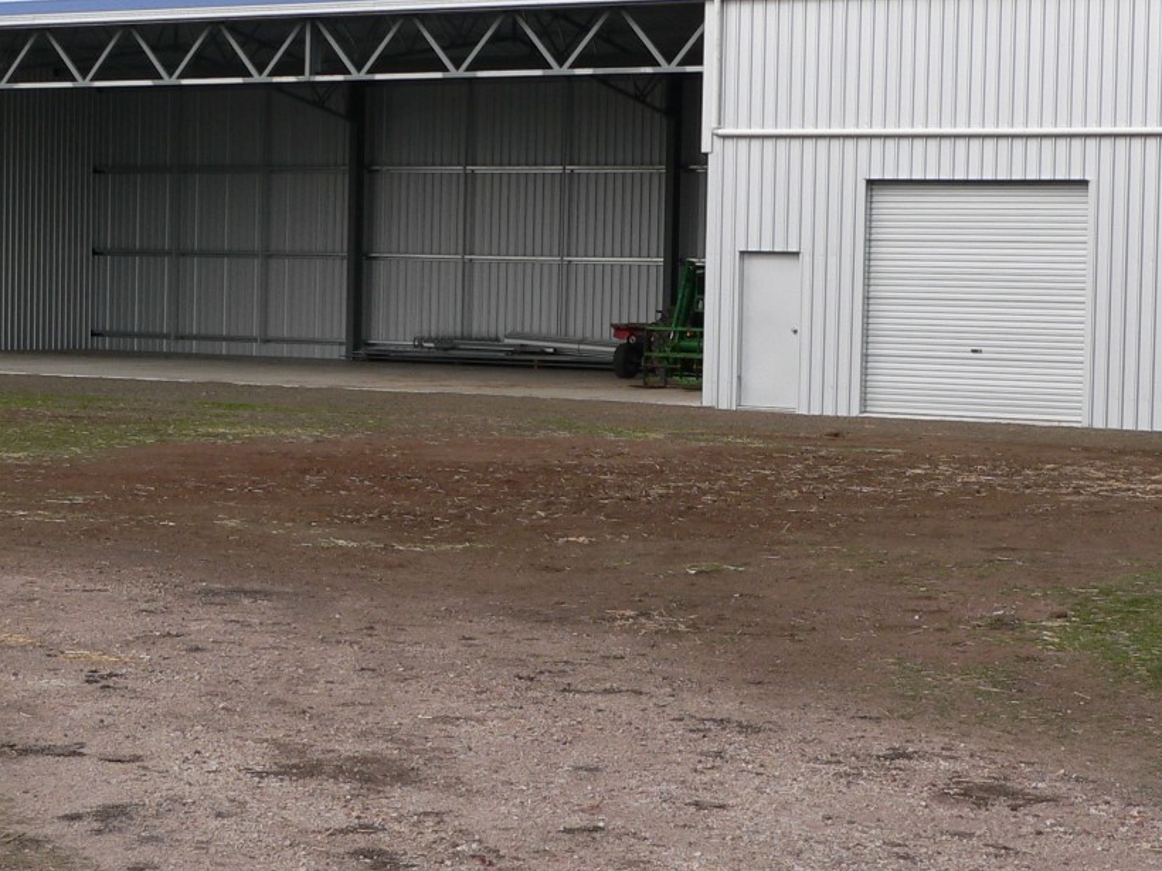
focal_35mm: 79
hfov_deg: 24.7
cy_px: 418
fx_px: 2652
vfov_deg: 18.7
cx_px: 587
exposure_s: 1/500
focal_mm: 7.5
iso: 80
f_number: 4
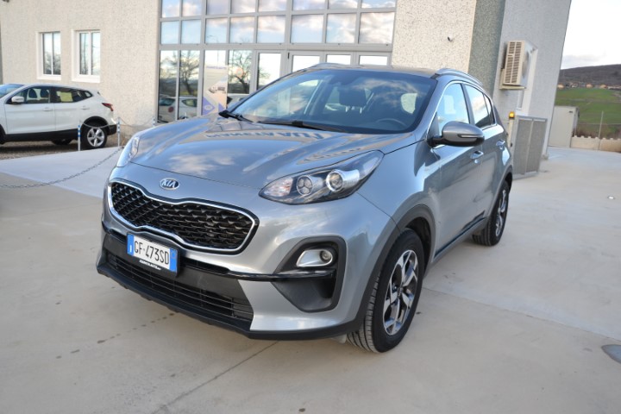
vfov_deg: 47.9
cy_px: 207
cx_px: 310
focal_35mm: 27
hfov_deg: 67.4
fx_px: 466
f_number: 5.6
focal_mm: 18
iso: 160
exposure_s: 1/125
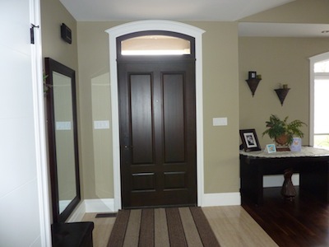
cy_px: 124
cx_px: 164
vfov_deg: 54.9
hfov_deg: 69.4
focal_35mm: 25
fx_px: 238
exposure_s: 1/30
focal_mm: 4.1
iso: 250
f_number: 3.3
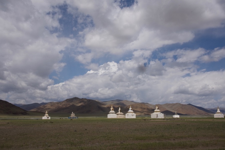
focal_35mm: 36
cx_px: 112
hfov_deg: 53.1
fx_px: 225
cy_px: 75
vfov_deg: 36.9
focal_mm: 36
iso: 640
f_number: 14
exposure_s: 1/800
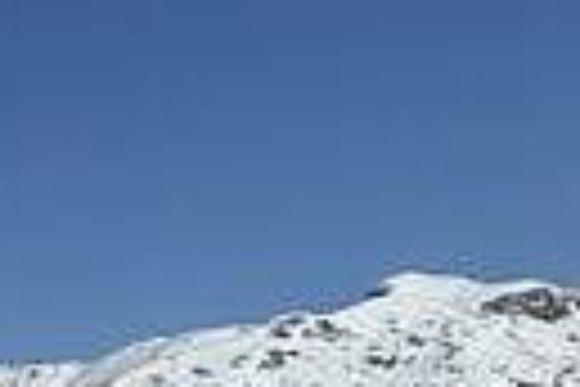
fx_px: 1869
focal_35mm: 116
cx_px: -1407
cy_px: 263
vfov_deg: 11.8
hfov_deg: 9.8
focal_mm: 2.22
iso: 40
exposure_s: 1/10101
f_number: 2.2
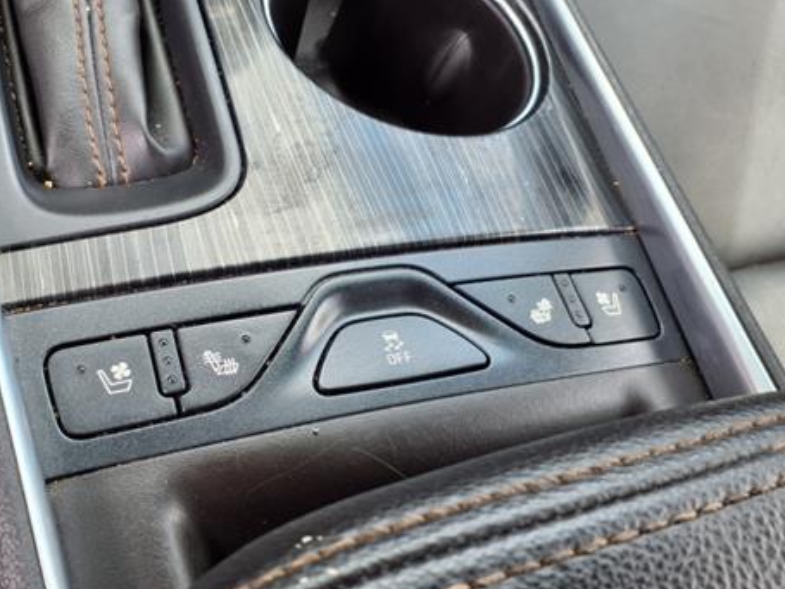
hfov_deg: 48.7
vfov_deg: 37.7
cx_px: 319
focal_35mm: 38
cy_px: 328
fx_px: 862
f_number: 1.9
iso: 64
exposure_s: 1/120
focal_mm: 3.58
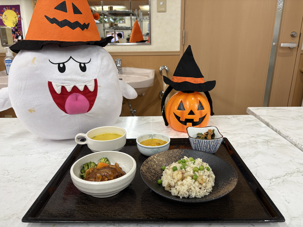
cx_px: 152
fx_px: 228
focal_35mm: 26
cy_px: 114
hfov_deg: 67.3
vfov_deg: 53.1
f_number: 1.6
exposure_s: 1/120
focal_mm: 5.96
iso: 100
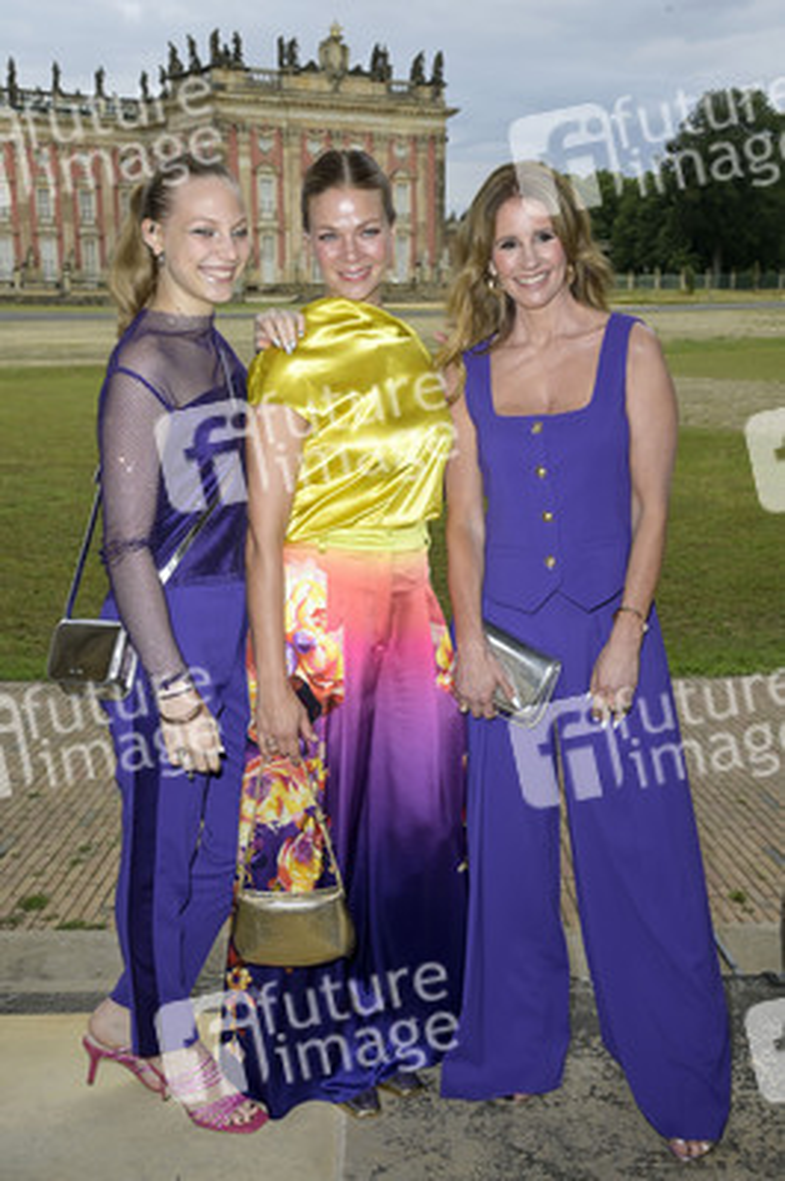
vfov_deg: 44.5
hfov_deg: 30.5
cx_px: 392
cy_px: 590
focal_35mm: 44
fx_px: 1442
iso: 500
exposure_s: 1/200
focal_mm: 44
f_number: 9
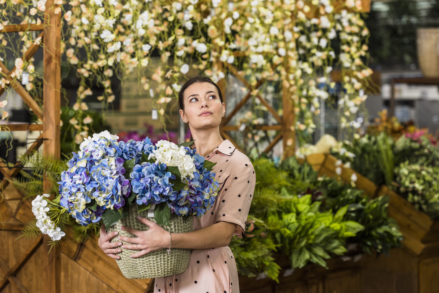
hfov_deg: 20.0
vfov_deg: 13.4
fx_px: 1244
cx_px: 220
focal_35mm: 102
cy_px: 146
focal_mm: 102
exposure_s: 1/125
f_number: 3.5
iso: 400
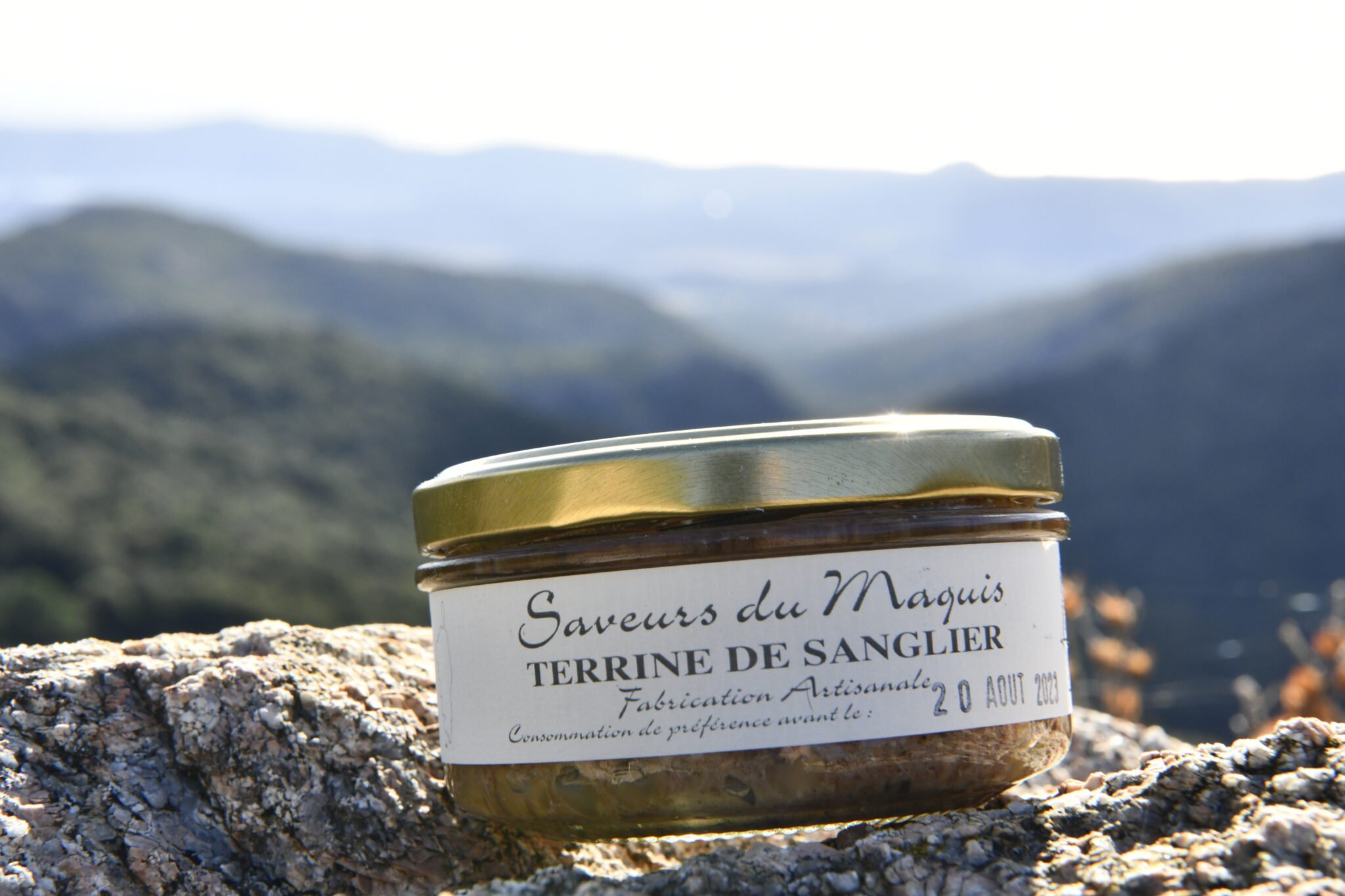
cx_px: 672
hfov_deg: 28.8
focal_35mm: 70
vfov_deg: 19.5
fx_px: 2615
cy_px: 448
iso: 1250
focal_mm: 70
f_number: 20
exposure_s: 1/320
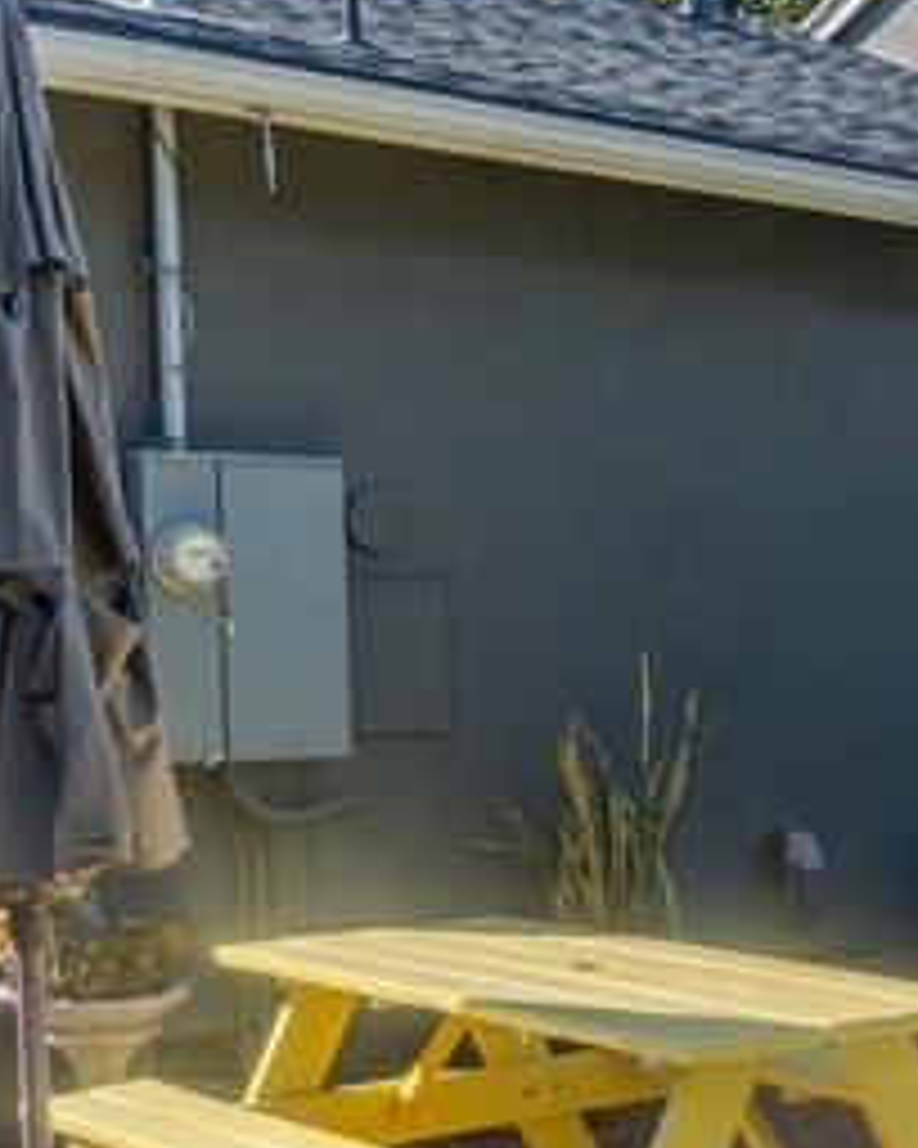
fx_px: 2241
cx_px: 1170
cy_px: 747
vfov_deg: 28.6
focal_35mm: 66
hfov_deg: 21.1
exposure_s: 1/4000
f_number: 8
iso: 250
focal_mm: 28
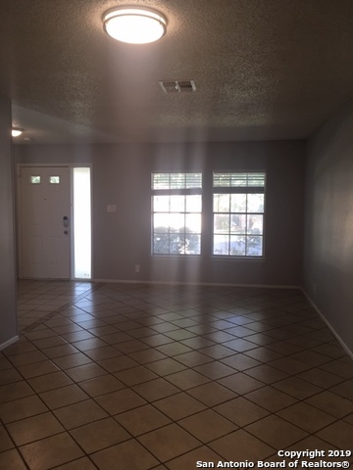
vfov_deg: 61.7
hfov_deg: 48.2
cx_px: 176
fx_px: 394
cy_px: 235
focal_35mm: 29
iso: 32
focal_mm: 4.15
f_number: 2.2
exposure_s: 1/40
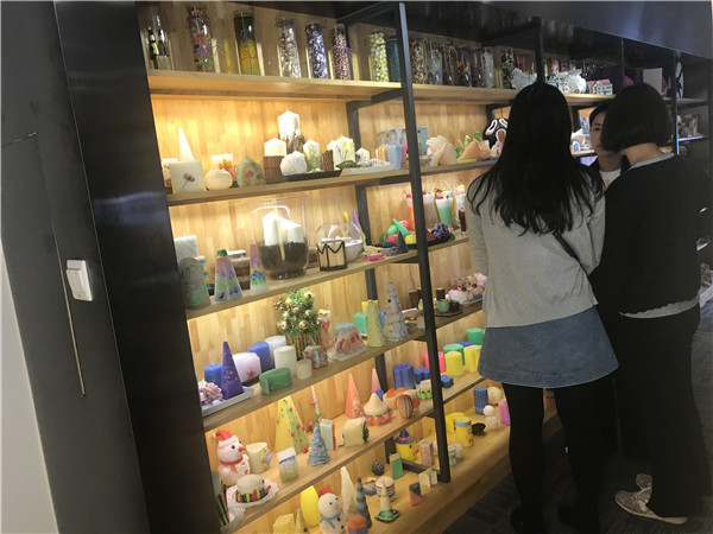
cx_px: 356
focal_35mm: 28
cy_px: 267
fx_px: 577
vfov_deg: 49.7
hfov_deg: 63.4
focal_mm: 3.99
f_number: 1.8
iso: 32
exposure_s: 1/20
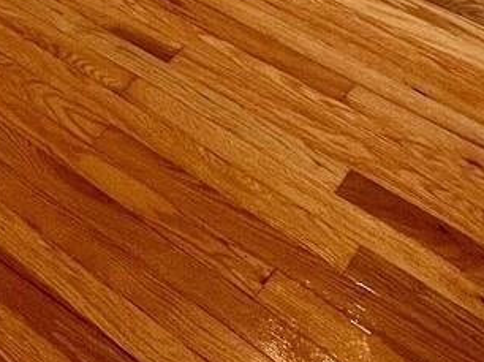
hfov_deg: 28.4
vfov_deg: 14.9
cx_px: 158
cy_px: -466
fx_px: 950
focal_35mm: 68
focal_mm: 1.57
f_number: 1.8
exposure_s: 1/120
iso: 100
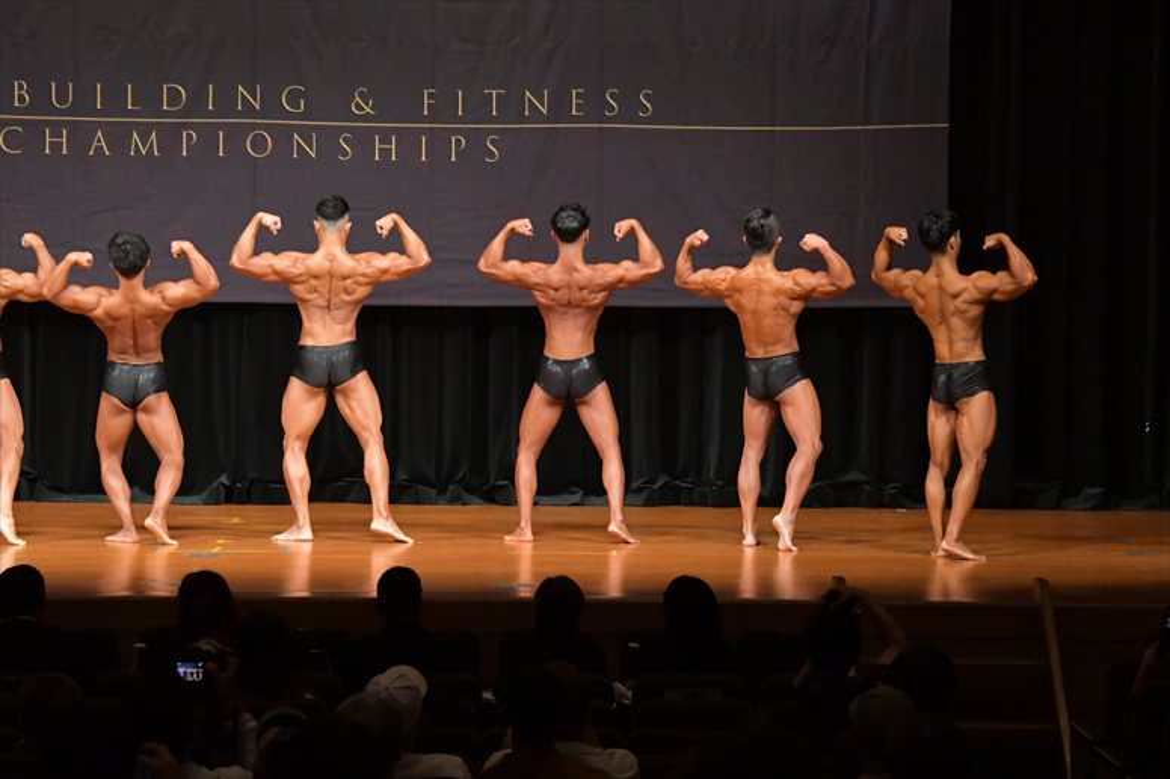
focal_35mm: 138
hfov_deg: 14.9
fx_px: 4483
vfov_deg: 9.9
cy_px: 390
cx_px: 585
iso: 6400
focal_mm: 92
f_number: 5.6
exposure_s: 1/400
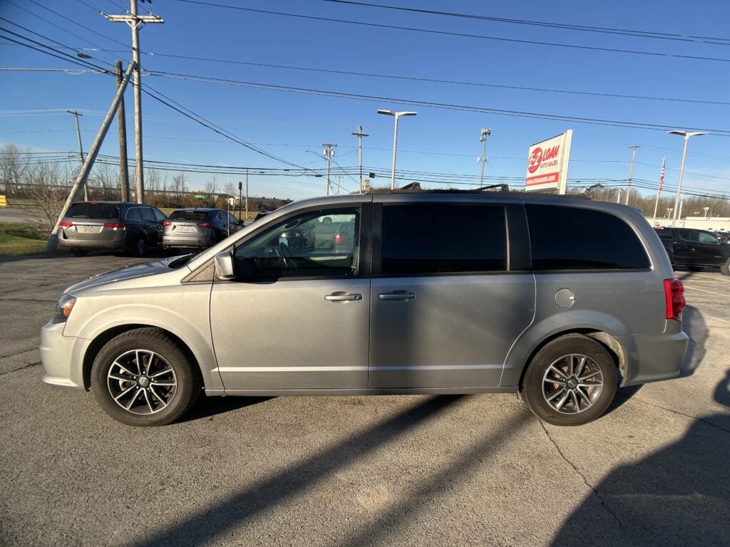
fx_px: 548
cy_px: 274
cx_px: 365
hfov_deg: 67.3
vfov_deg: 53.1
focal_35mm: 26
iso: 50
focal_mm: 5.7
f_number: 1.5
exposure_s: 1/3077
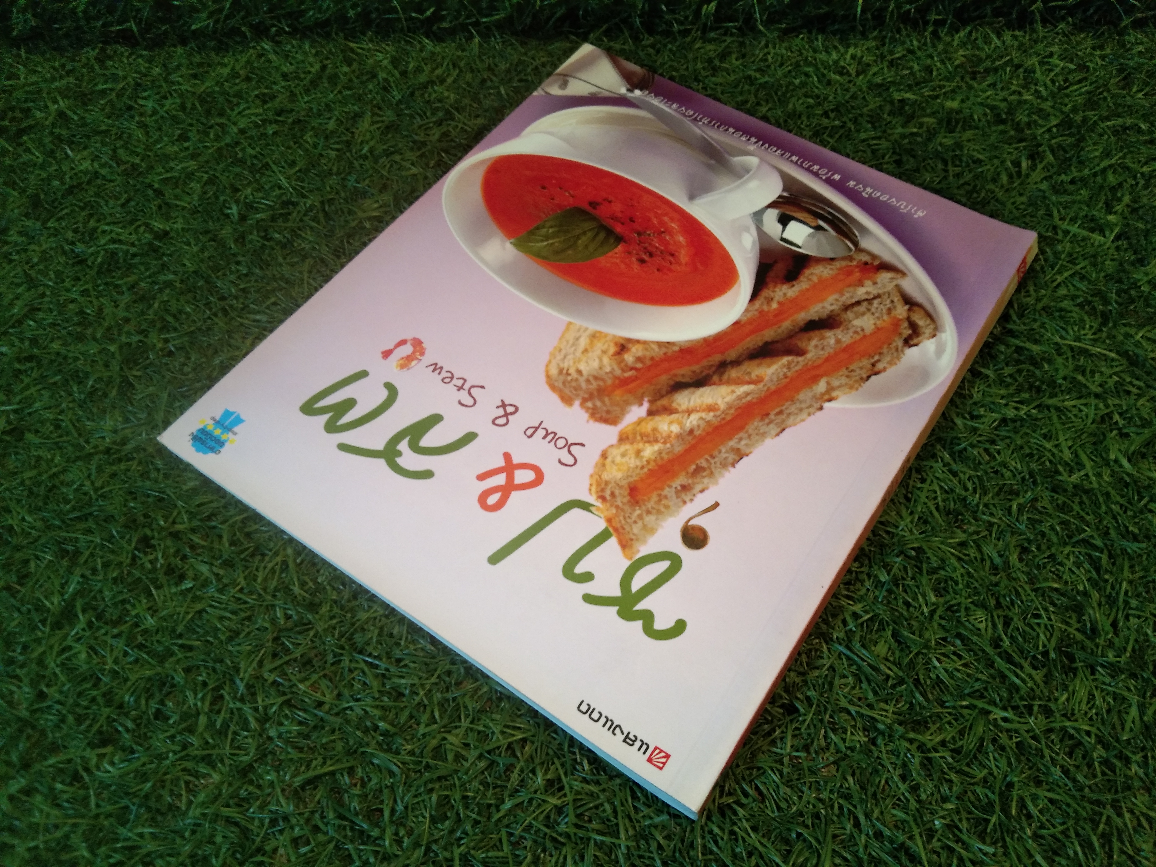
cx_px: 578
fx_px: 1002
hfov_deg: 60.0
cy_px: 434
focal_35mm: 30
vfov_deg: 46.8
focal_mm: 3.65
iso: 455
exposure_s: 1/25
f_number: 2.2
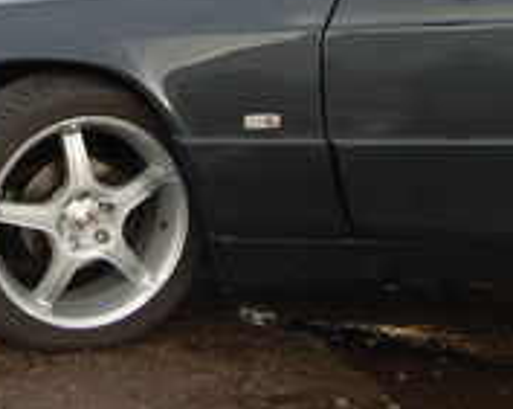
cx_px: -133
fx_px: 1546
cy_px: -9
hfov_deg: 17.8
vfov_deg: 14.8
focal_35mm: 102
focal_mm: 20
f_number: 5.6
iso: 280
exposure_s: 1/125
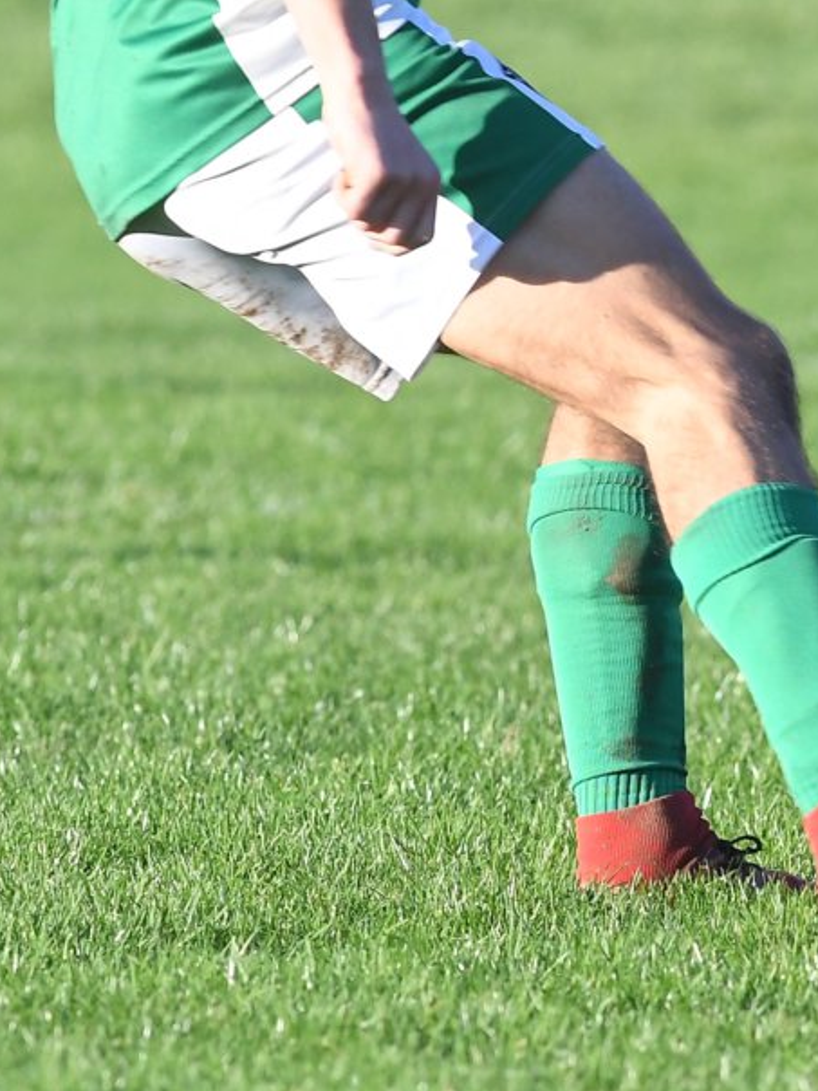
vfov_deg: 1.4
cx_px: 1260
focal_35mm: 1468
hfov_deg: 1.0
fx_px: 46253
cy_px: 17
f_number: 9
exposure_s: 1/800
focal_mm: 300
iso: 800
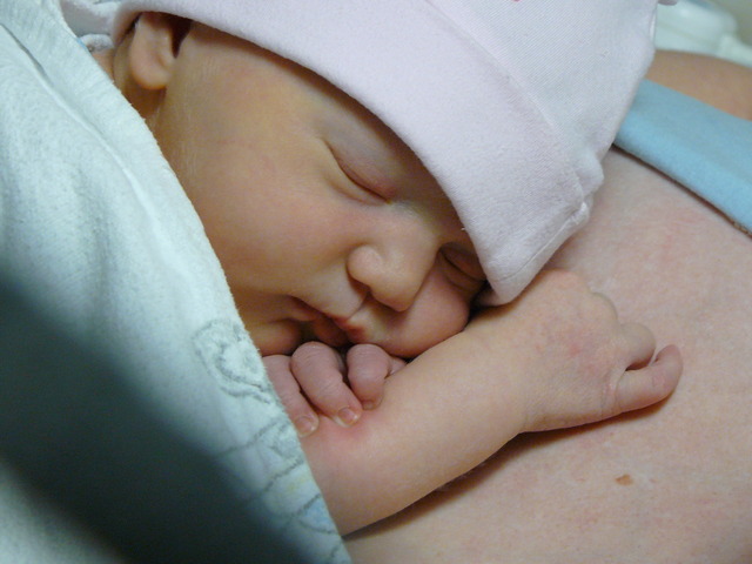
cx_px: 376
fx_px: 2759
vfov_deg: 11.7
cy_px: 282
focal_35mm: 127
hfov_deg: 15.5
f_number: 3.2
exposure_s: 1/15
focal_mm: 17.7
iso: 200
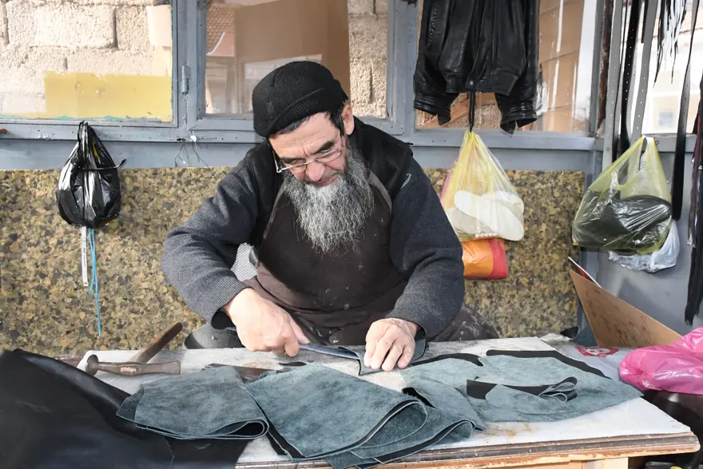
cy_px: 234
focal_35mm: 33
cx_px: 352
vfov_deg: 40.0
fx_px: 644
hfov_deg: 57.2
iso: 2200
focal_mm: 22
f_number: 6.7
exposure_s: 1/250
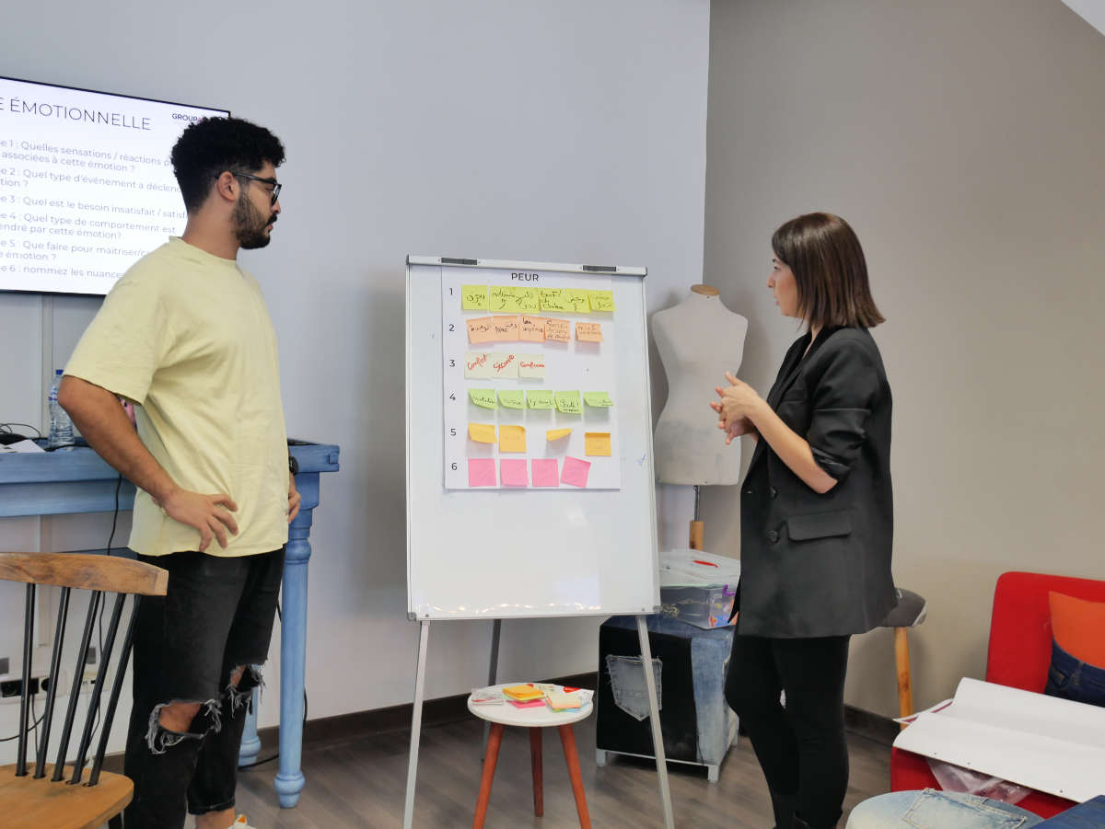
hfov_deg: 53.9
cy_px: 414
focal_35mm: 34
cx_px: 552
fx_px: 1086
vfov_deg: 41.8
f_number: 5.6
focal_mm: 17
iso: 800
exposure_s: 1/8
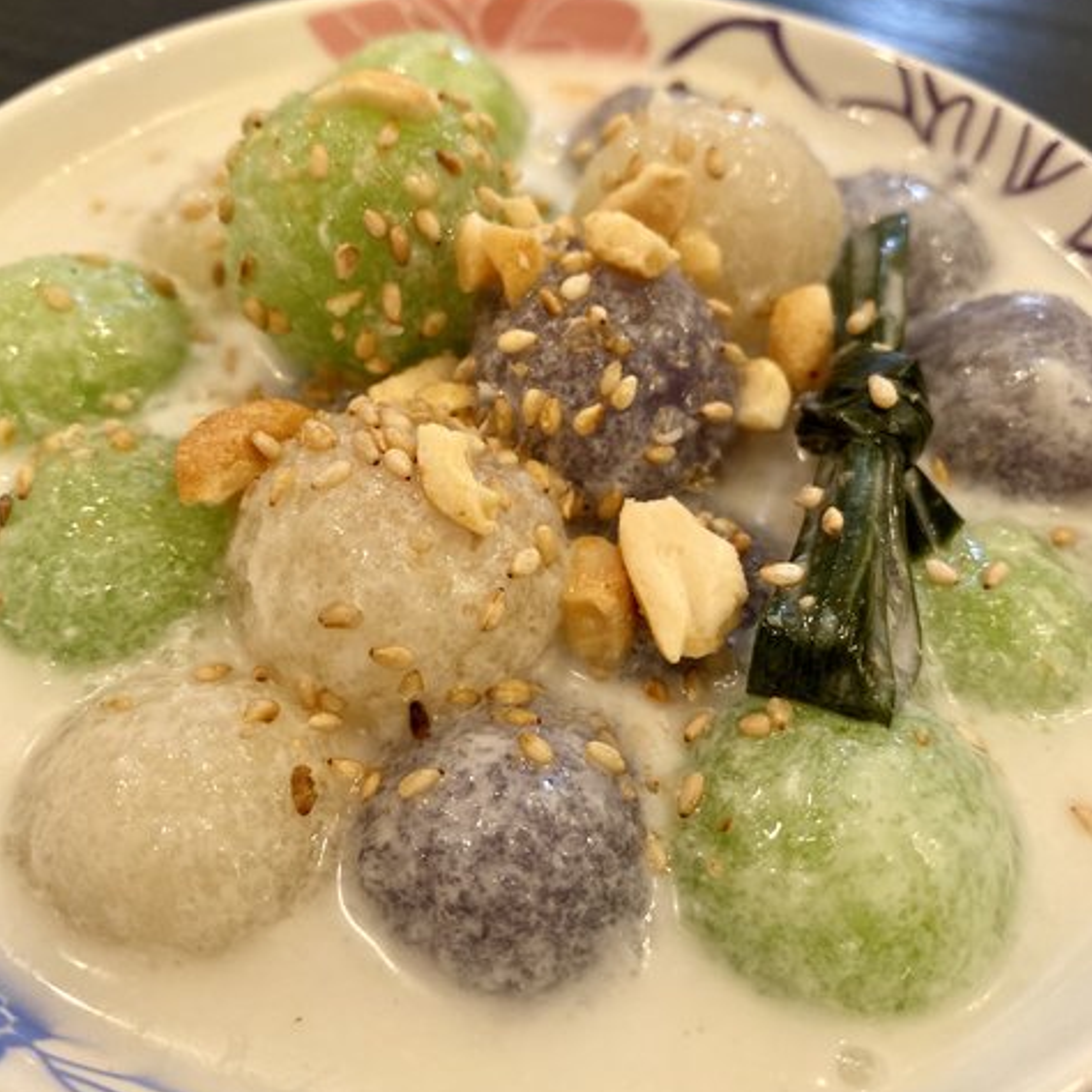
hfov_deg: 52.5
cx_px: 548
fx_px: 1106
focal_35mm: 31
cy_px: 555
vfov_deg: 52.5
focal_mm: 4.25
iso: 250
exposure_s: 1/60
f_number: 1.8
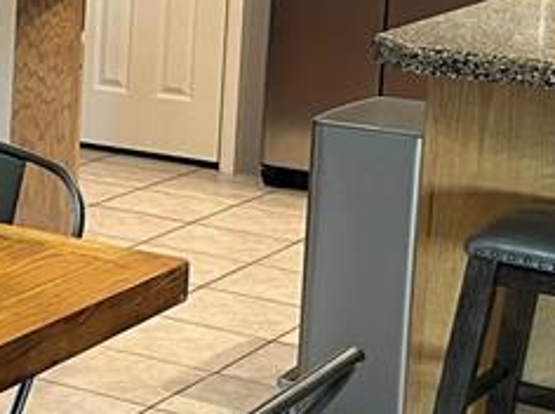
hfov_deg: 15.4
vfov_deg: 13.0
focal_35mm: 113
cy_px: 62
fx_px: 1808
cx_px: -388
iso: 320
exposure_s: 1/60
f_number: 1.6
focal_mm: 5.1
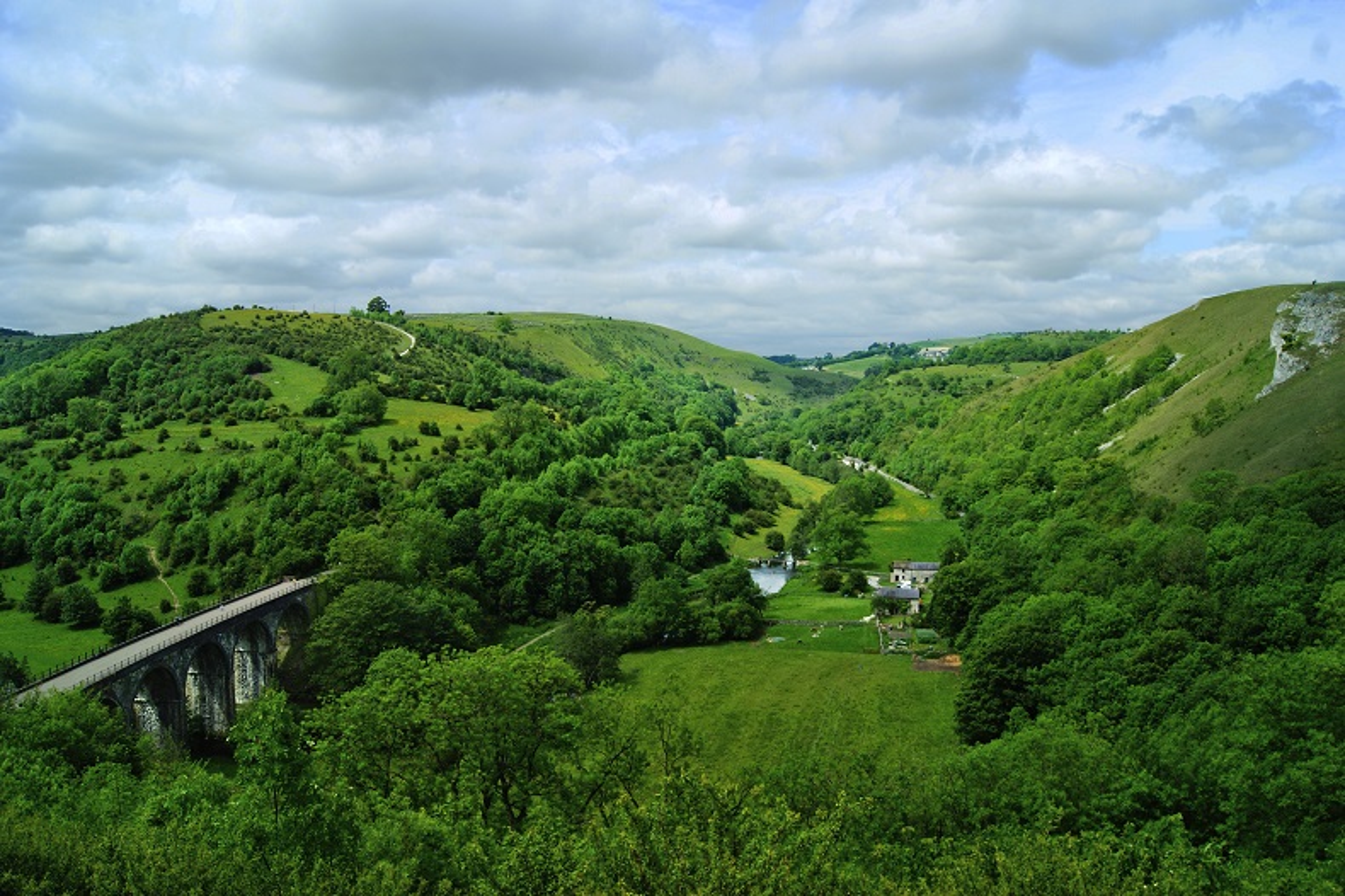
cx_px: 672
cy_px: 448
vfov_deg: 47.9
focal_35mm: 27
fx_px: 1008
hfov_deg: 67.4
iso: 100
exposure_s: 1/125
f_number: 11
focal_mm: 18
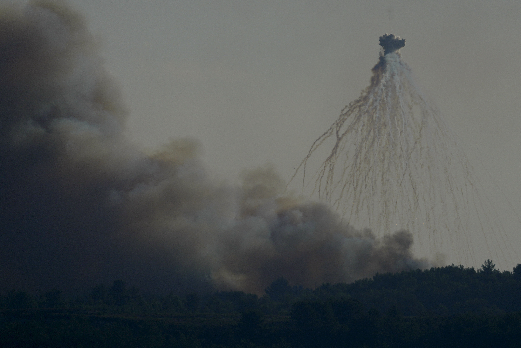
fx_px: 8683
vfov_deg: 2.3
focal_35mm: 600
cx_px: 260
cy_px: 174
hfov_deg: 3.4
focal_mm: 600
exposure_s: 1/16000
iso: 200
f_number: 4
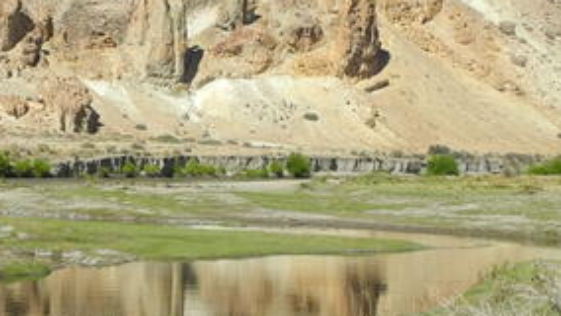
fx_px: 1637
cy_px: 138
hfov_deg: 17.9
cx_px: -211
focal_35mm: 110
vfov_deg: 11.0
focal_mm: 6
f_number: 4.5
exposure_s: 1/800
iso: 100
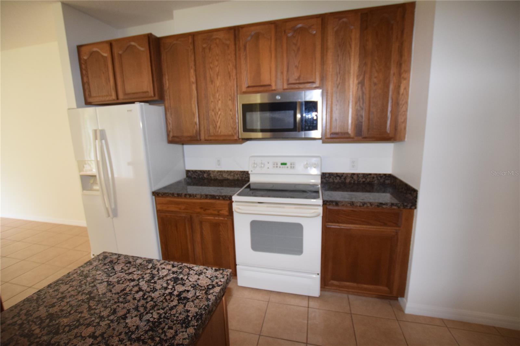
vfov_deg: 77.3
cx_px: 260
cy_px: 173
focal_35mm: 15
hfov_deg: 100.4
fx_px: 217
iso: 1800
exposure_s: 1/60
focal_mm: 10
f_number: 3.5
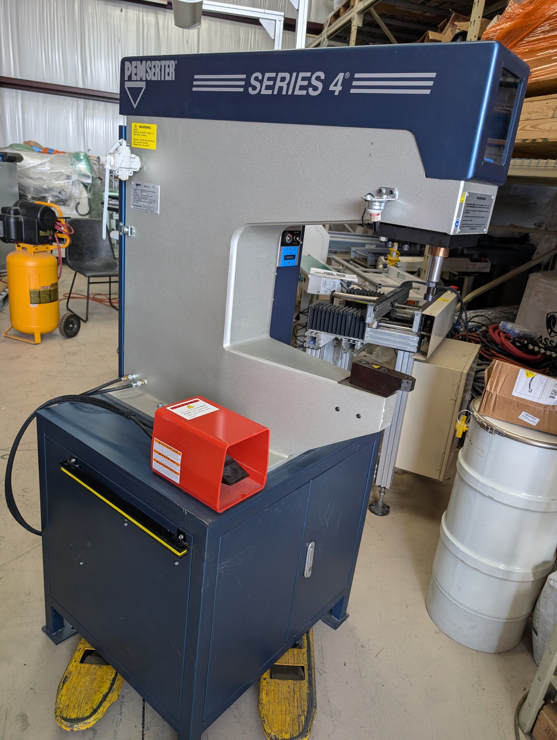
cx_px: 278
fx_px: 514
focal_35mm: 24
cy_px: 370
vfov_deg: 71.5
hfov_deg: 56.9
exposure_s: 1/120
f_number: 1.68
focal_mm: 6.9
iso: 111
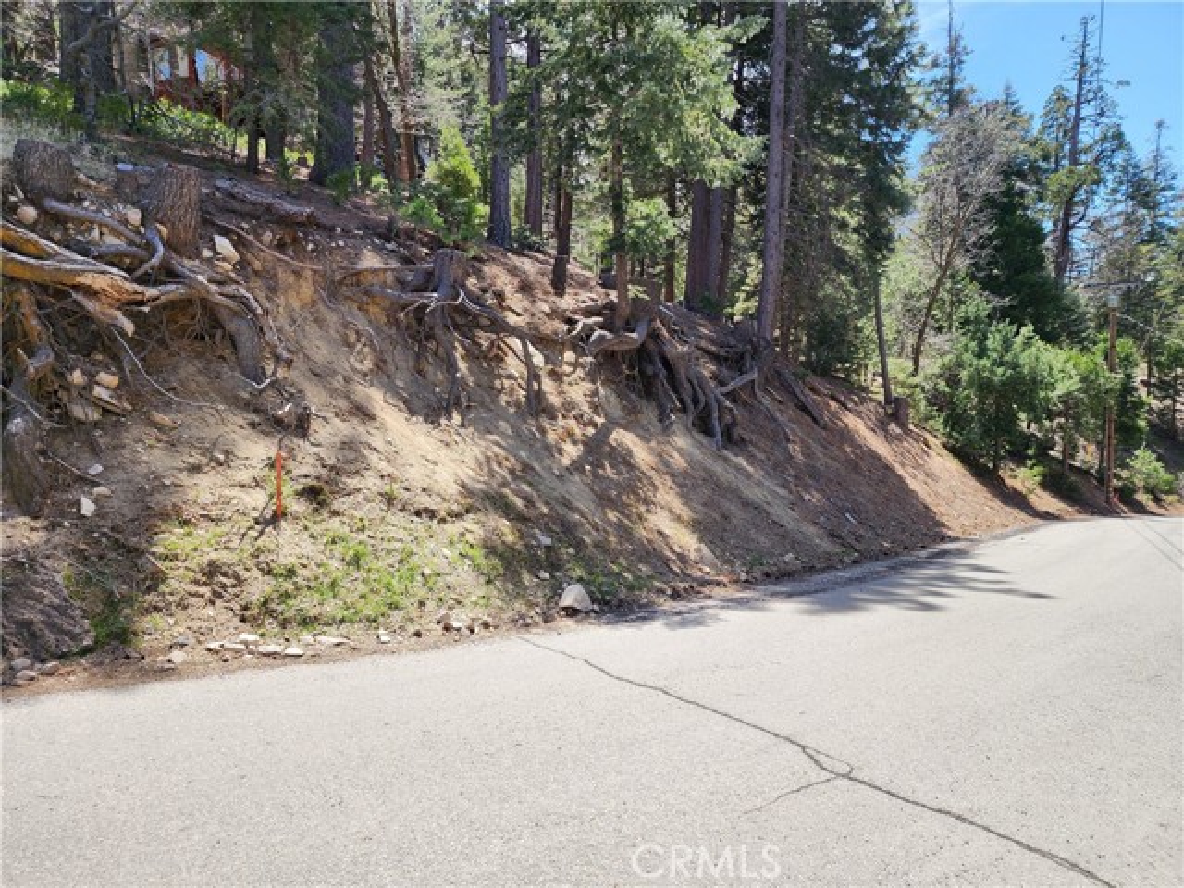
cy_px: 444
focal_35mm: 23
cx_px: 592
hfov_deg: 73.9
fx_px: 787
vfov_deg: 58.9
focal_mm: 6.4
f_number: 1.8
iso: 12
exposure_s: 1/437
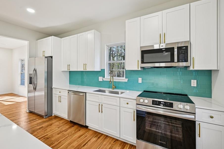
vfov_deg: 70.3
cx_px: 103
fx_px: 106
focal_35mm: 17
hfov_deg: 93.1
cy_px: 70
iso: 220
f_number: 8
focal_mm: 15
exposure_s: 1/15
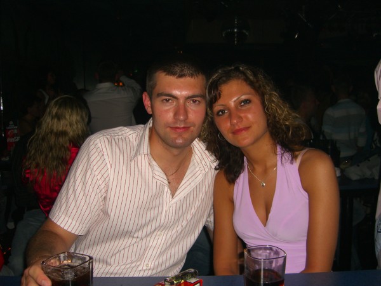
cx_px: 190
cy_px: 143
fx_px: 418
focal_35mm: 38
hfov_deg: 49.0
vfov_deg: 37.7
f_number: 2.8
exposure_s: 1/60
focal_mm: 7.9
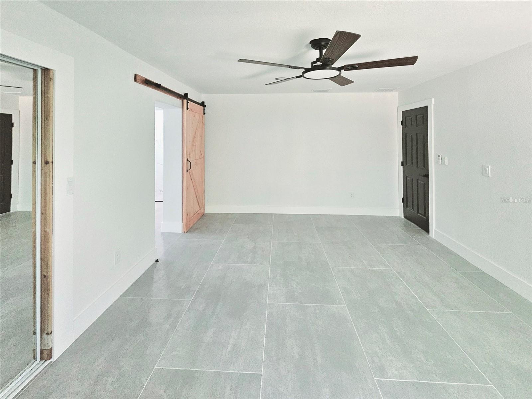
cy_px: 200
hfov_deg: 106.2
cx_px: 266
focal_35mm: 13
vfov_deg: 89.9
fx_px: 200
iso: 500
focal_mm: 2.2
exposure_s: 1/77.5
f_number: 2.2
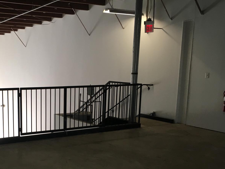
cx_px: 53
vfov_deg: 28.8
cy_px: 120
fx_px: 325
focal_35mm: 50
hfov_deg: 37.2
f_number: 2.2
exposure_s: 1/30
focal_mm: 4.15
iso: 32
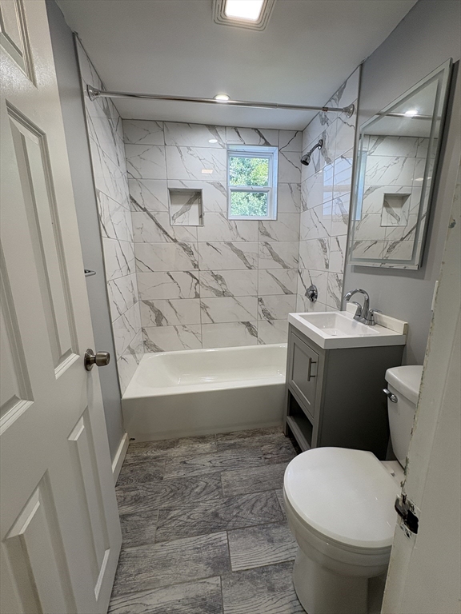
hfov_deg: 85.7
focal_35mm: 14
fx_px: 249
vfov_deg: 102.1
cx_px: 230
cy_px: 307
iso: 125
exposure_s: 1/120
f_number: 2.2
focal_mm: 2.22
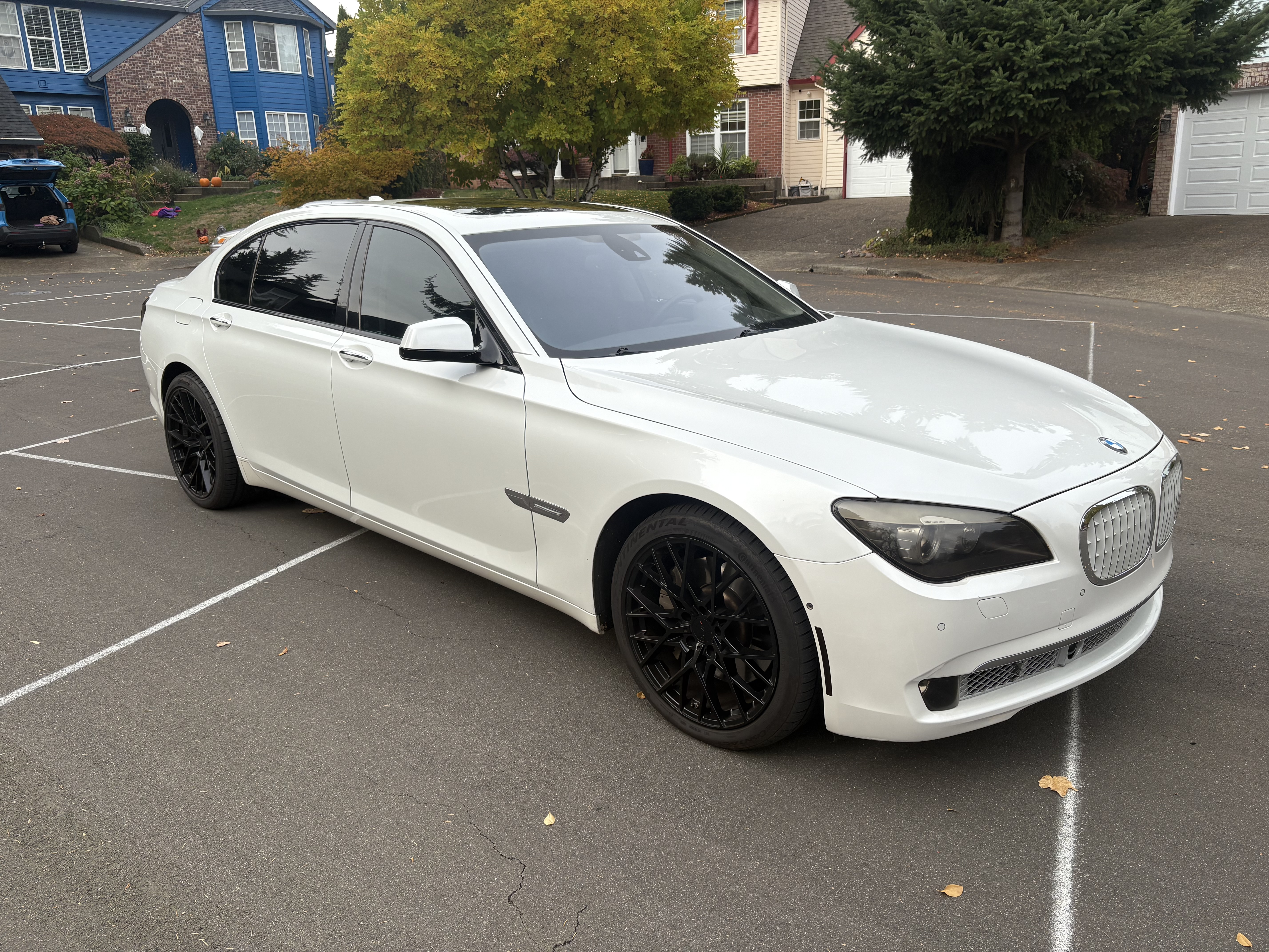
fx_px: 953
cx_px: 634
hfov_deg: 67.3
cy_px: 476
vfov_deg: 53.1
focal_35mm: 26
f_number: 1.6
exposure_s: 1/1484
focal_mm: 5.96
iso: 50
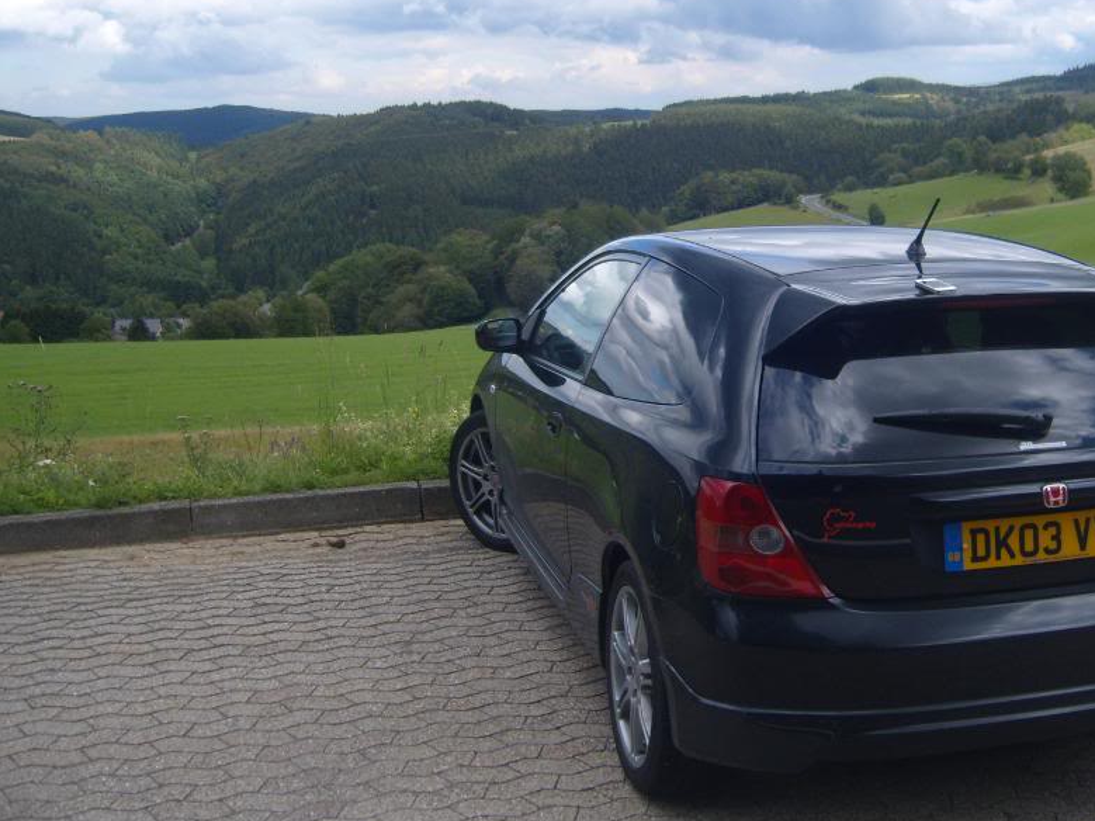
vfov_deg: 31.4
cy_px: 318
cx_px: 696
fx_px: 1455
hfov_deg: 40.9
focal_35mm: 46
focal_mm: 7.4
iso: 80
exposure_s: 1/180
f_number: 7.1
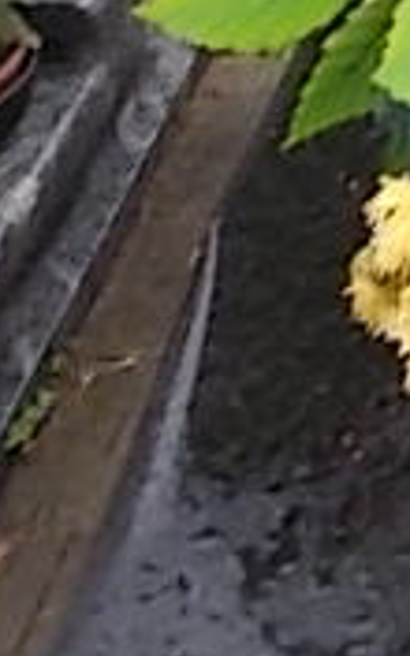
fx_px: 1788
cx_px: 663
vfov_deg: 19.3
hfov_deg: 12.3
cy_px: -190
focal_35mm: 100
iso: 80
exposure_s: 1/25
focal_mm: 4.6
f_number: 3.2
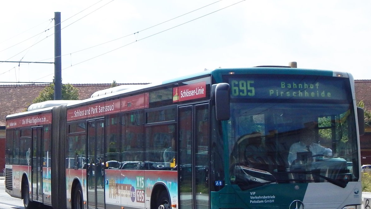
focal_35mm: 53
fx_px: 521
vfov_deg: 22.5
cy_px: 139
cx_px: 185
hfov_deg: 39.2
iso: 125
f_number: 7.4
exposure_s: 1/640
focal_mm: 8.6
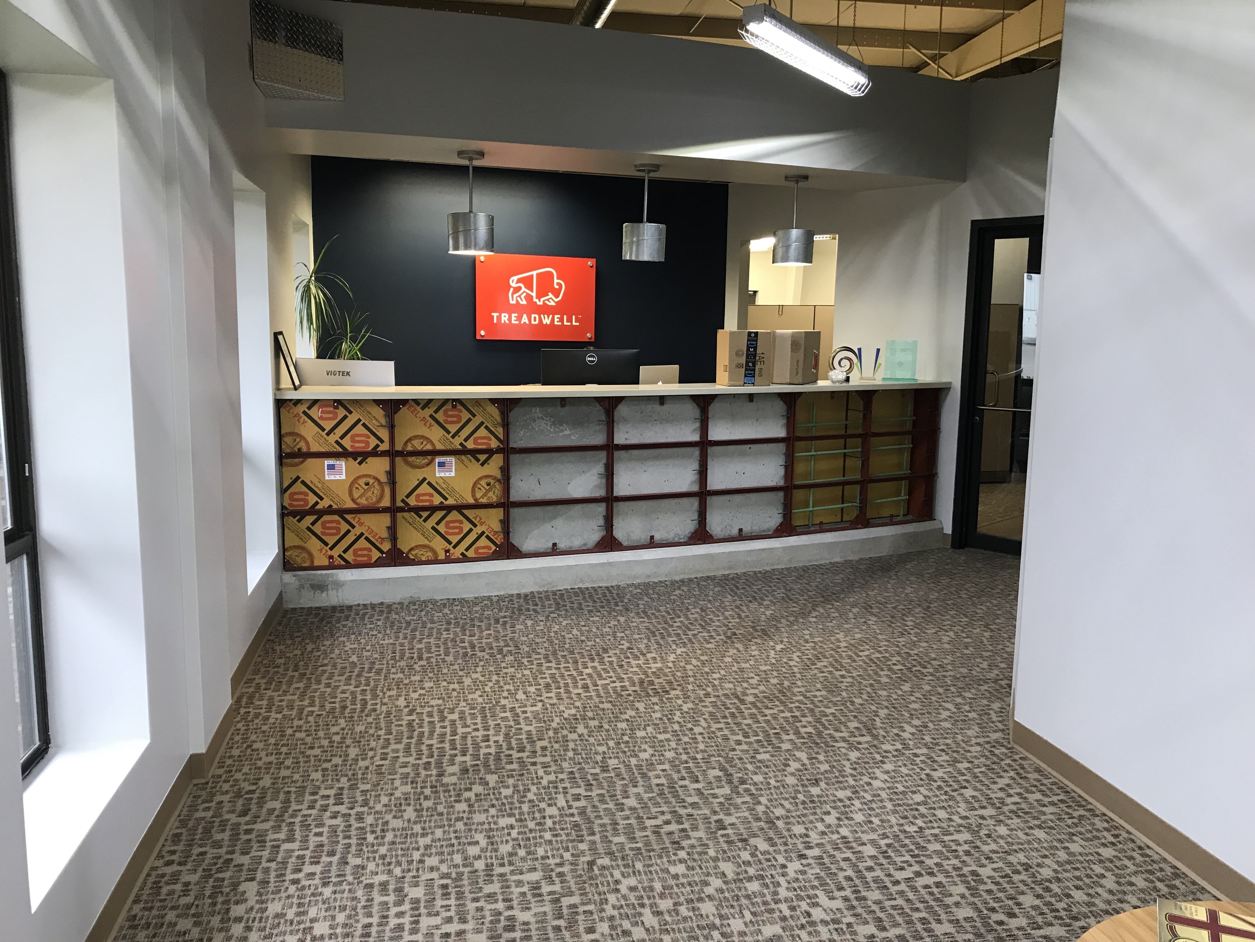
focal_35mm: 28
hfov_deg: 63.4
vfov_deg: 49.7
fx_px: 1015
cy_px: 471
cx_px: 628
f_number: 1.8
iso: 40
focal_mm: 3.99
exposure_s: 1/20
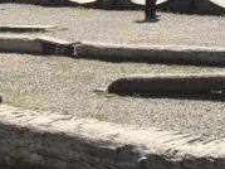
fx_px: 1039
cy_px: -241
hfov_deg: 11.5
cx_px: 390
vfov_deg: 8.5
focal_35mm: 160
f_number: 1.8
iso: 20
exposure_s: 1/2288
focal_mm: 3.99
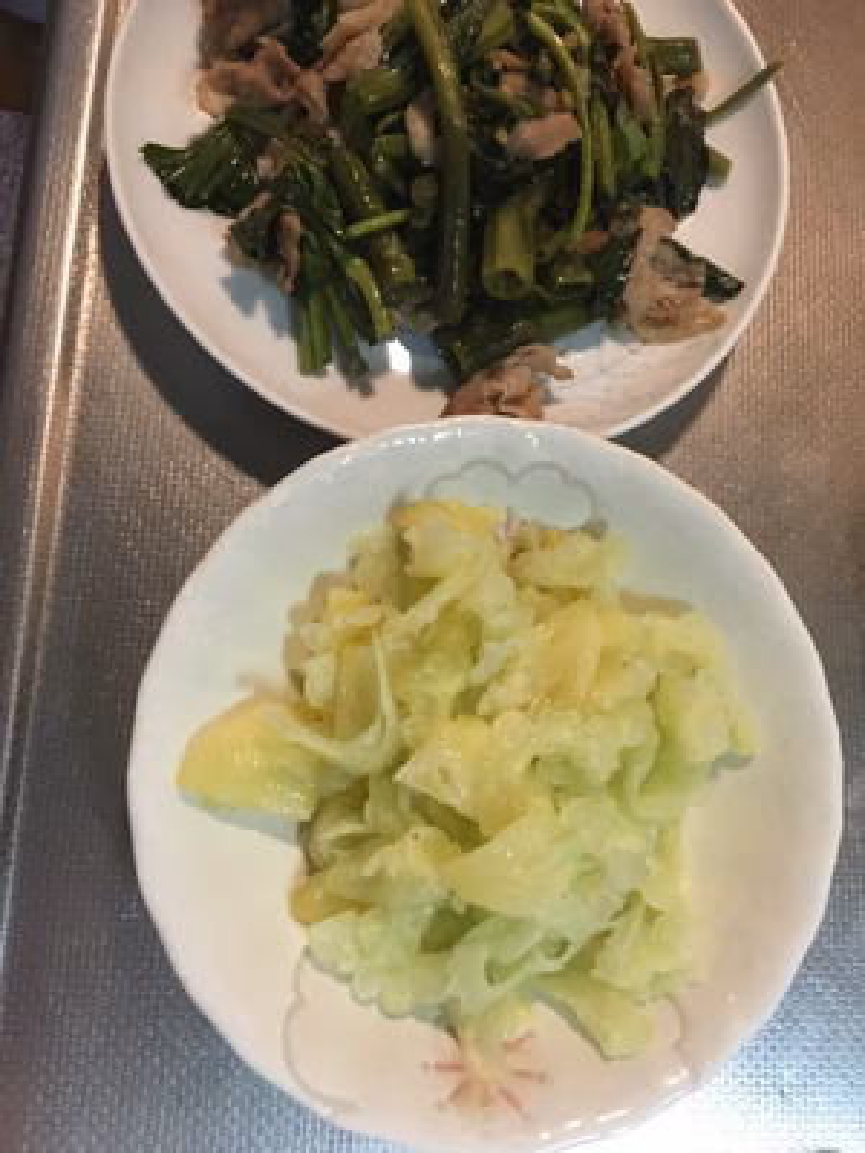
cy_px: 576
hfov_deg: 48.2
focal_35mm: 29
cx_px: 432
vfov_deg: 61.7
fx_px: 966
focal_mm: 4.15
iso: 200
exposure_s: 1/24
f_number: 2.2
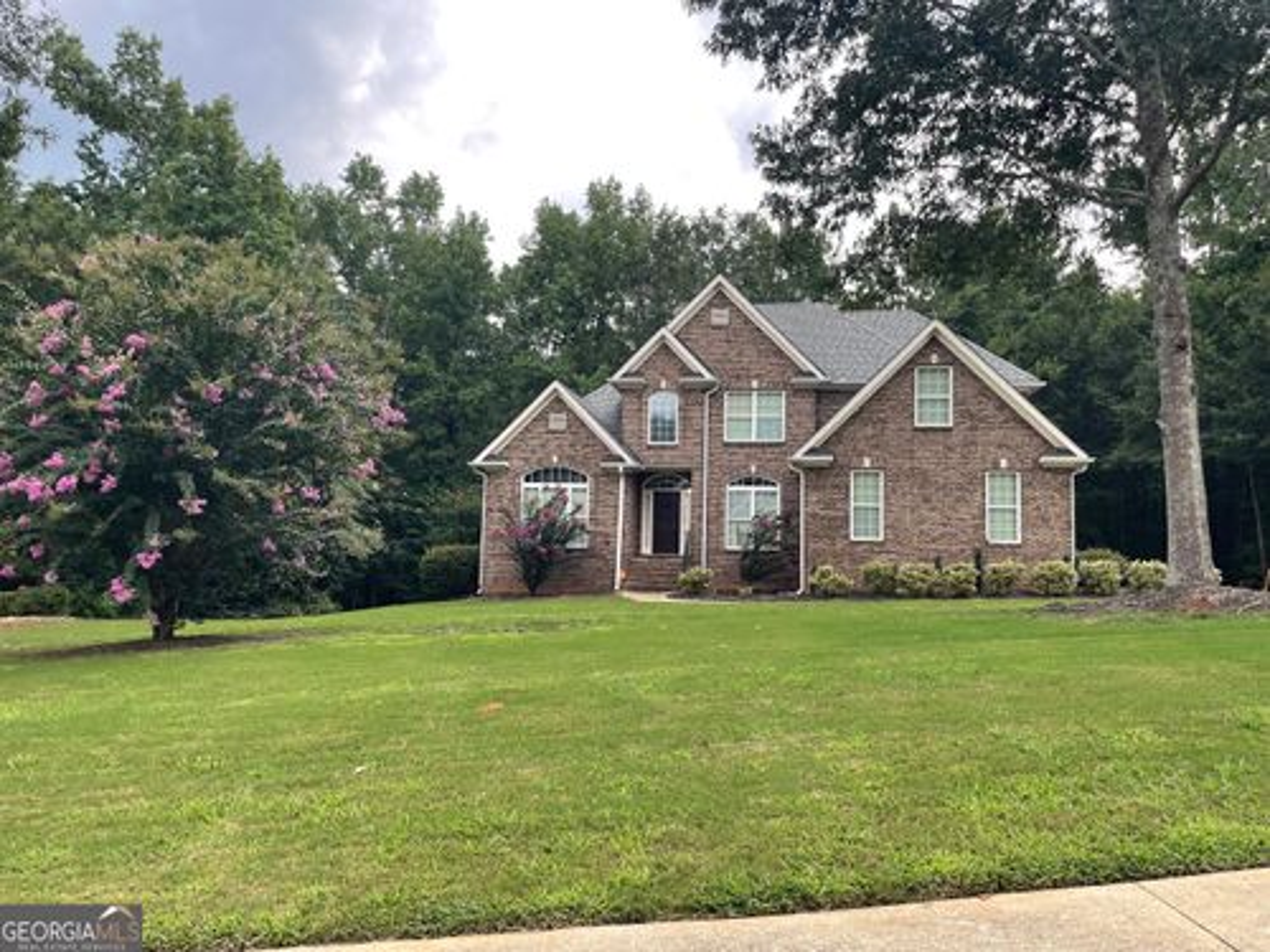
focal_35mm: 26
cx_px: 635
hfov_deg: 67.3
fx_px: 954
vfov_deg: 53.1
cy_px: 476
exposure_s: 1/195
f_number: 1.6
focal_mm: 4.2
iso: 32
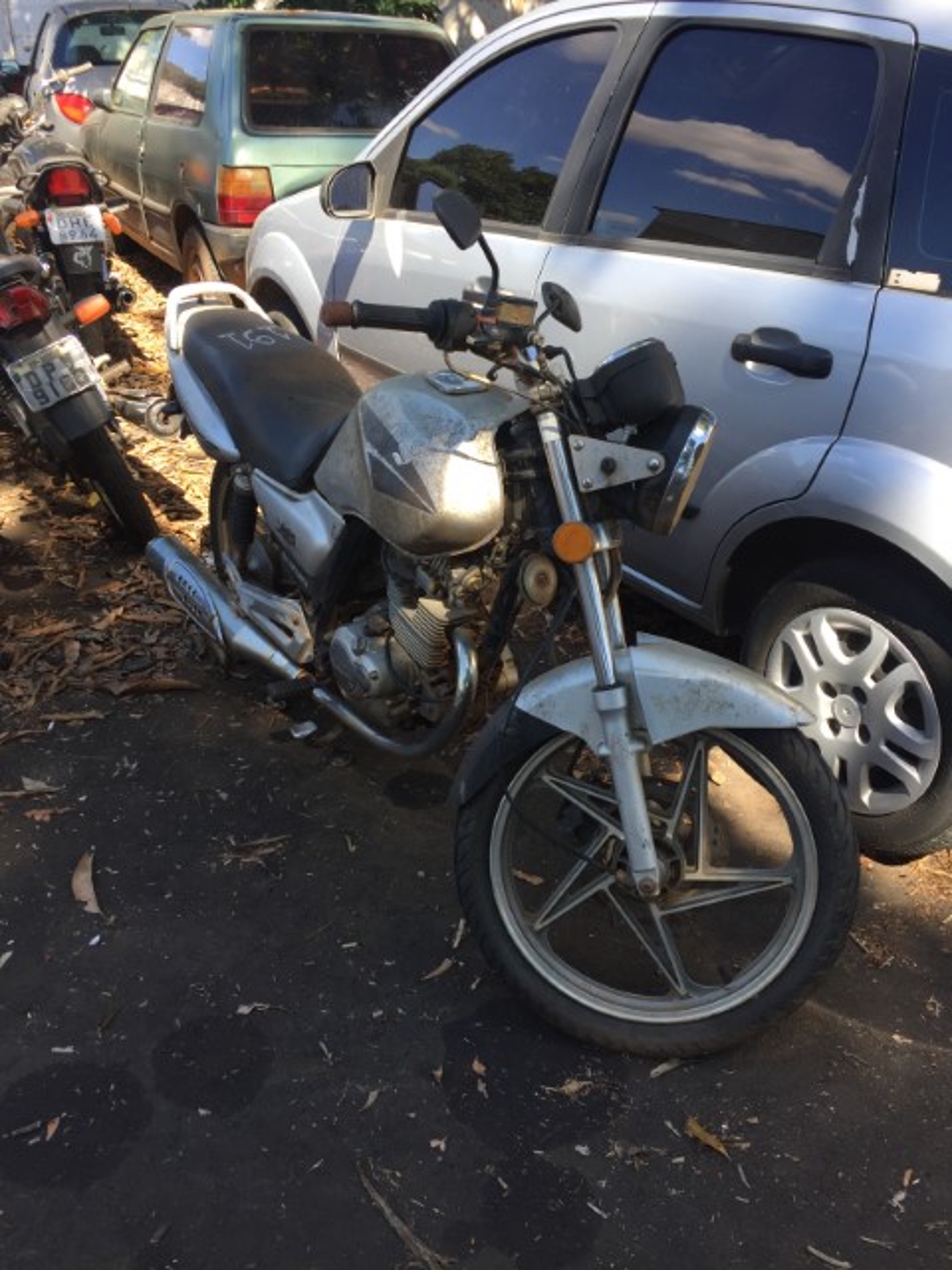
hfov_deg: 48.2
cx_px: 476
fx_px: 1063
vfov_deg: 61.7
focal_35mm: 29
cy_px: 635
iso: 32
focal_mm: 4.15
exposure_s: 1/347
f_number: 2.2
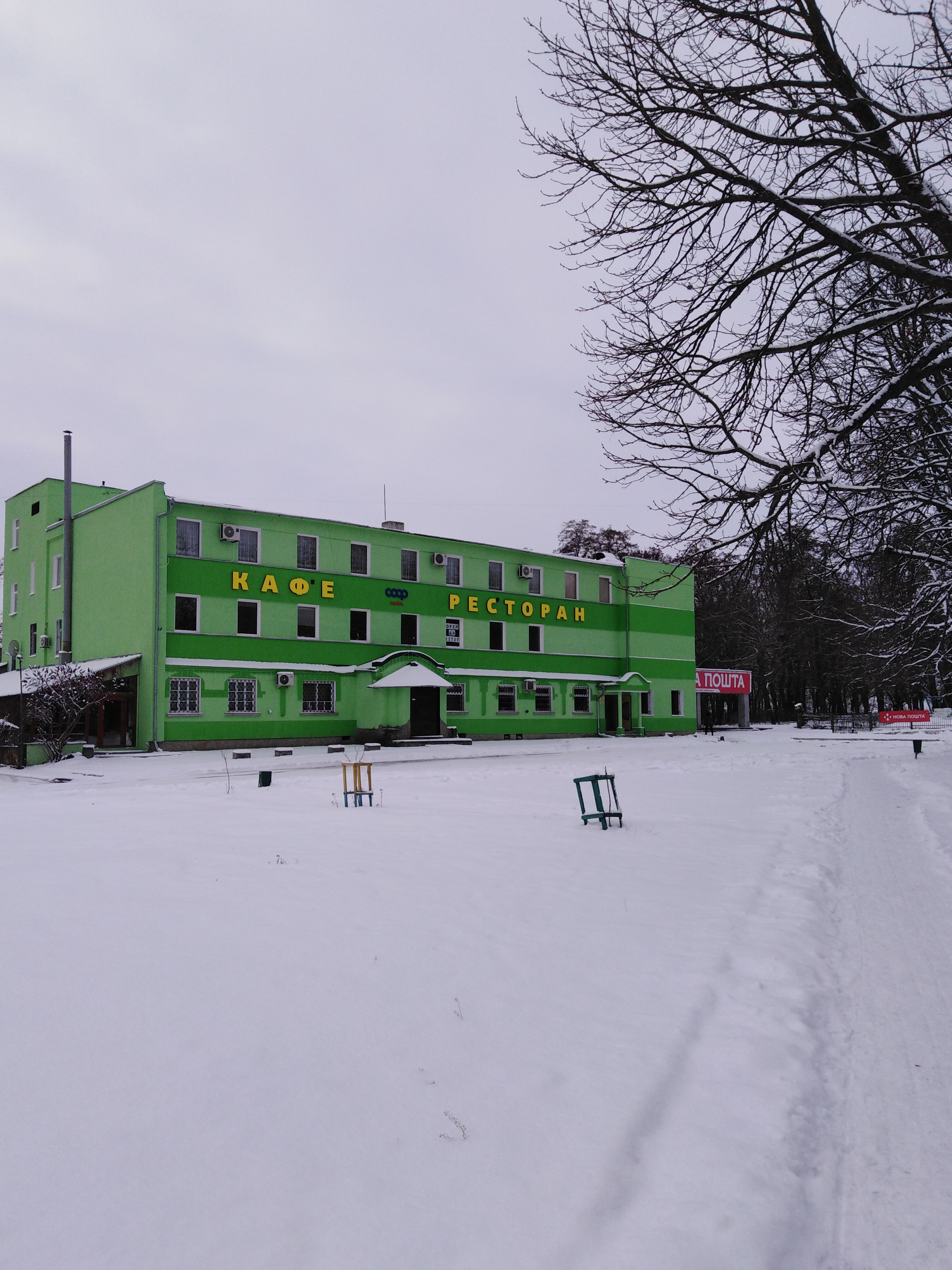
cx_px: 467
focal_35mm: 27
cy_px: 647
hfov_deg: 51.3
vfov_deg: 65.3
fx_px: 990
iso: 100
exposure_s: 1/884
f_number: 2.2
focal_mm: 3.46
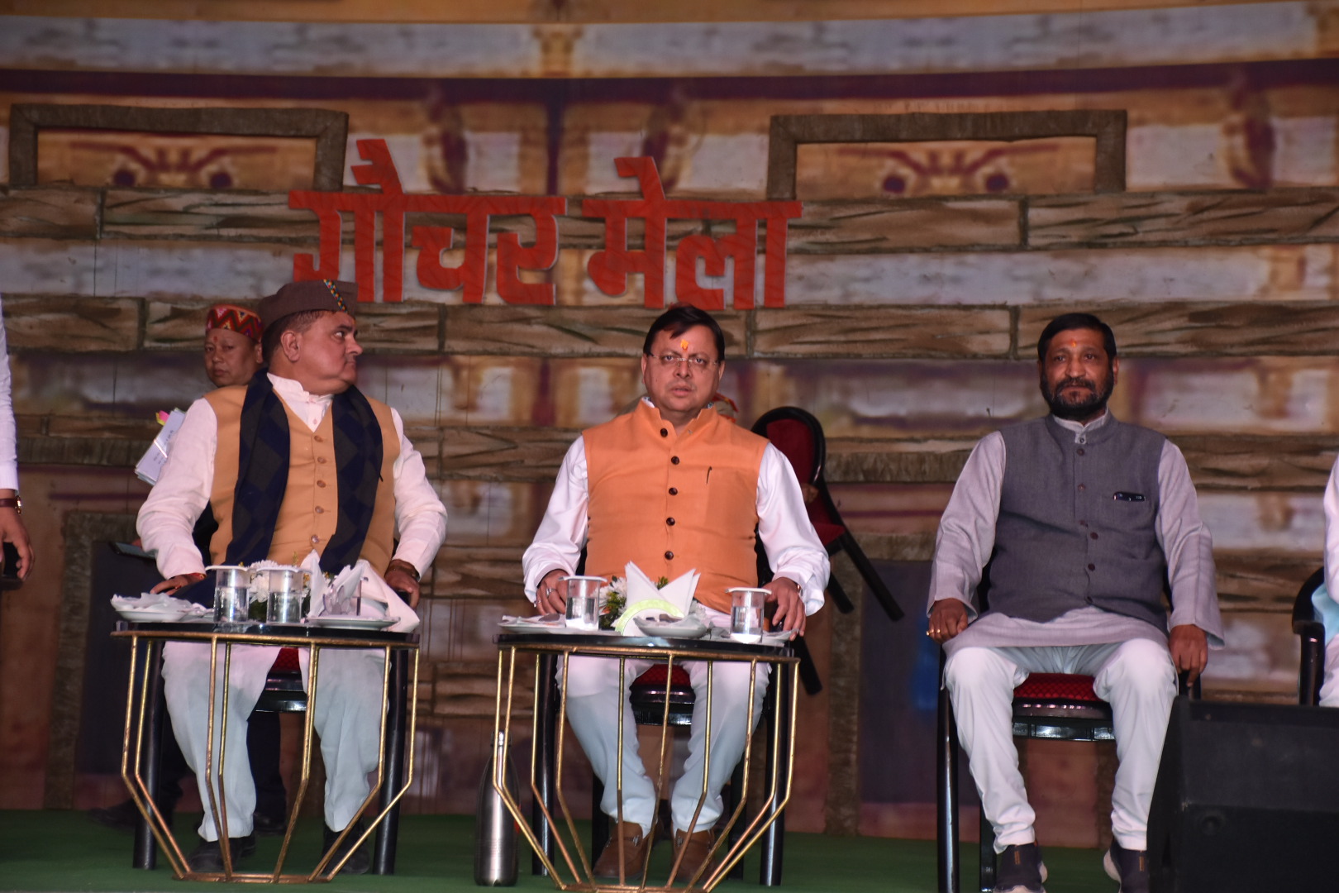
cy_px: 446
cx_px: 670
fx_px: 4184
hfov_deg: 18.2
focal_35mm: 112
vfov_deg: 12.2
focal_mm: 75
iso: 720
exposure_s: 1/200
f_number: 5
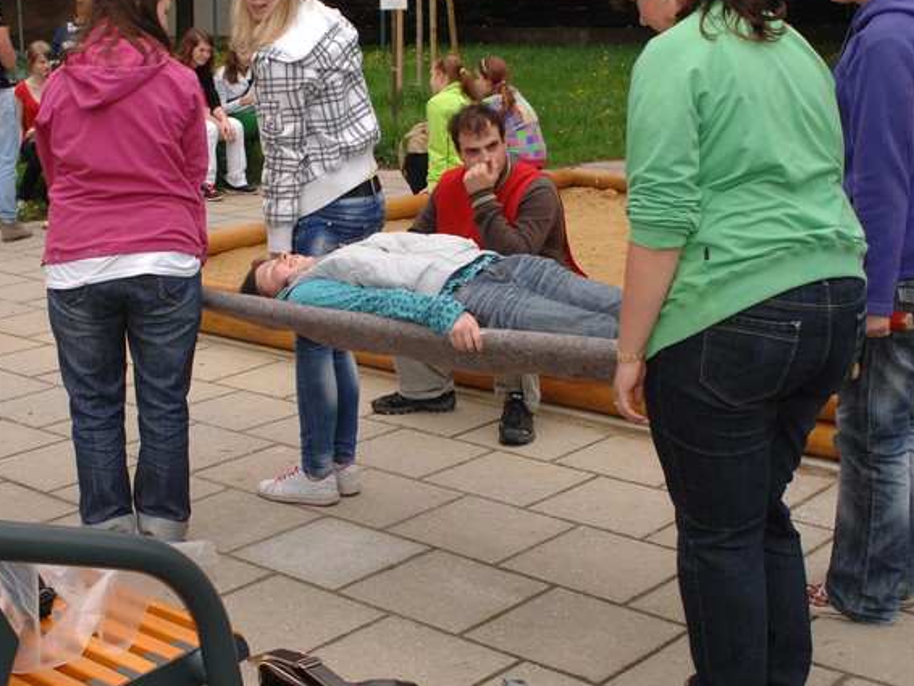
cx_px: 376
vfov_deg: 25.7
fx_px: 1506
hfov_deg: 33.7
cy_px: 301
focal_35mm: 57
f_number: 5.6
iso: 200
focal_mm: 28
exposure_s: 1/250
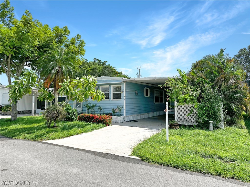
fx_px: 173
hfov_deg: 71.6
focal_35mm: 24
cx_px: 125
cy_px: 94
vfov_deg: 56.8
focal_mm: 6.86
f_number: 1.78
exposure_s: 1/7042
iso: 80
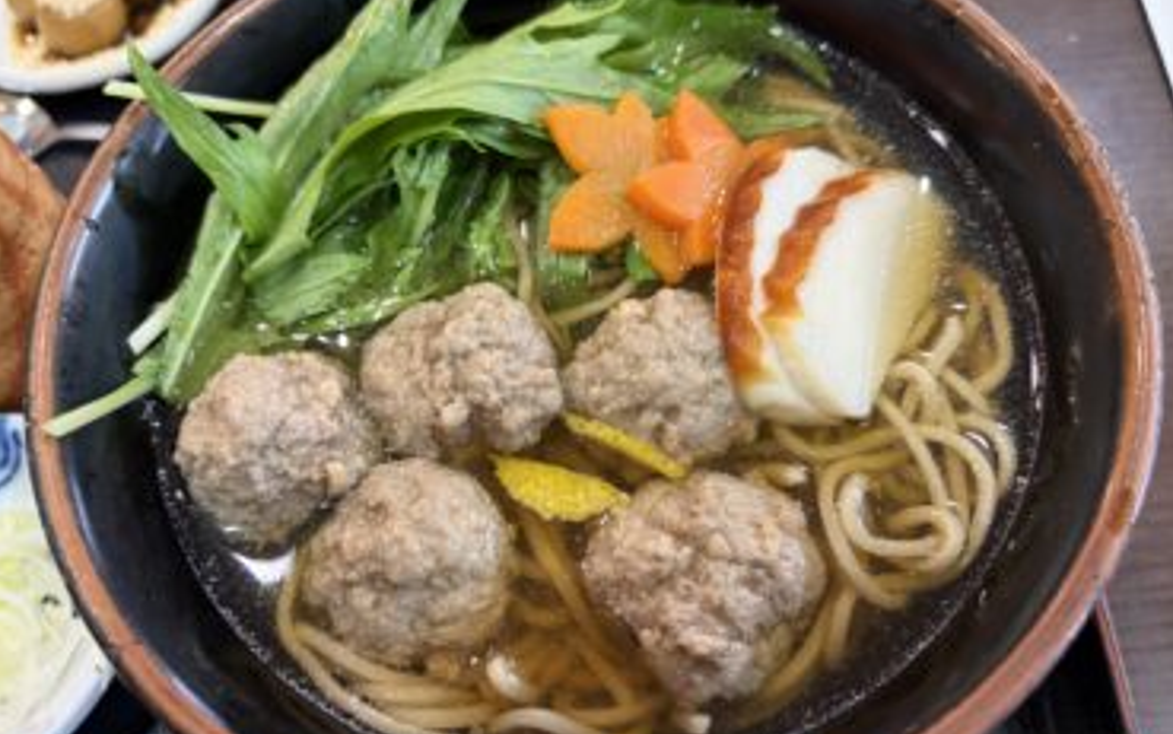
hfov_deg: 66.4
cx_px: 586
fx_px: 896
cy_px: 361
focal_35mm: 28
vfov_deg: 44.6
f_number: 1.6
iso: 250
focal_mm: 5.96
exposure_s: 1/60
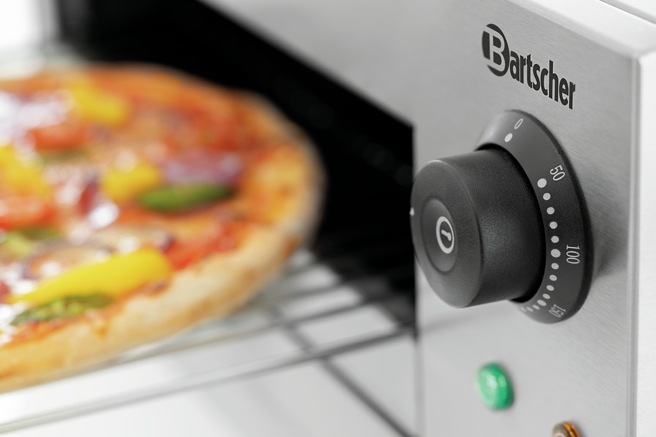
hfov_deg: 22.6
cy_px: 218
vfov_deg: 15.2
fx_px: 1640
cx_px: 328
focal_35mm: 90
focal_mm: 90
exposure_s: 1/1.25
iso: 64
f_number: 5
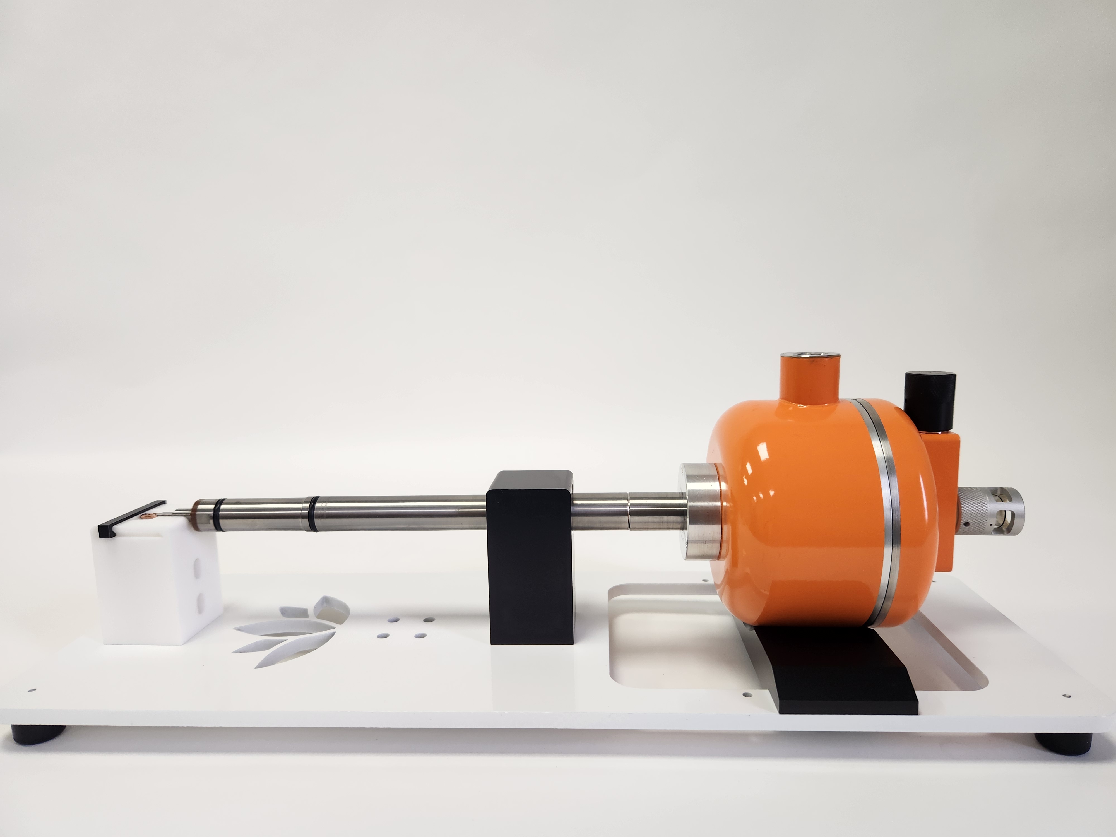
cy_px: 418
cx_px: 558
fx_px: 742
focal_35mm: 23
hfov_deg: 73.9
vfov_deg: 58.9
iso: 100
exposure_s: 1/120
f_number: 1.8
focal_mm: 5.4
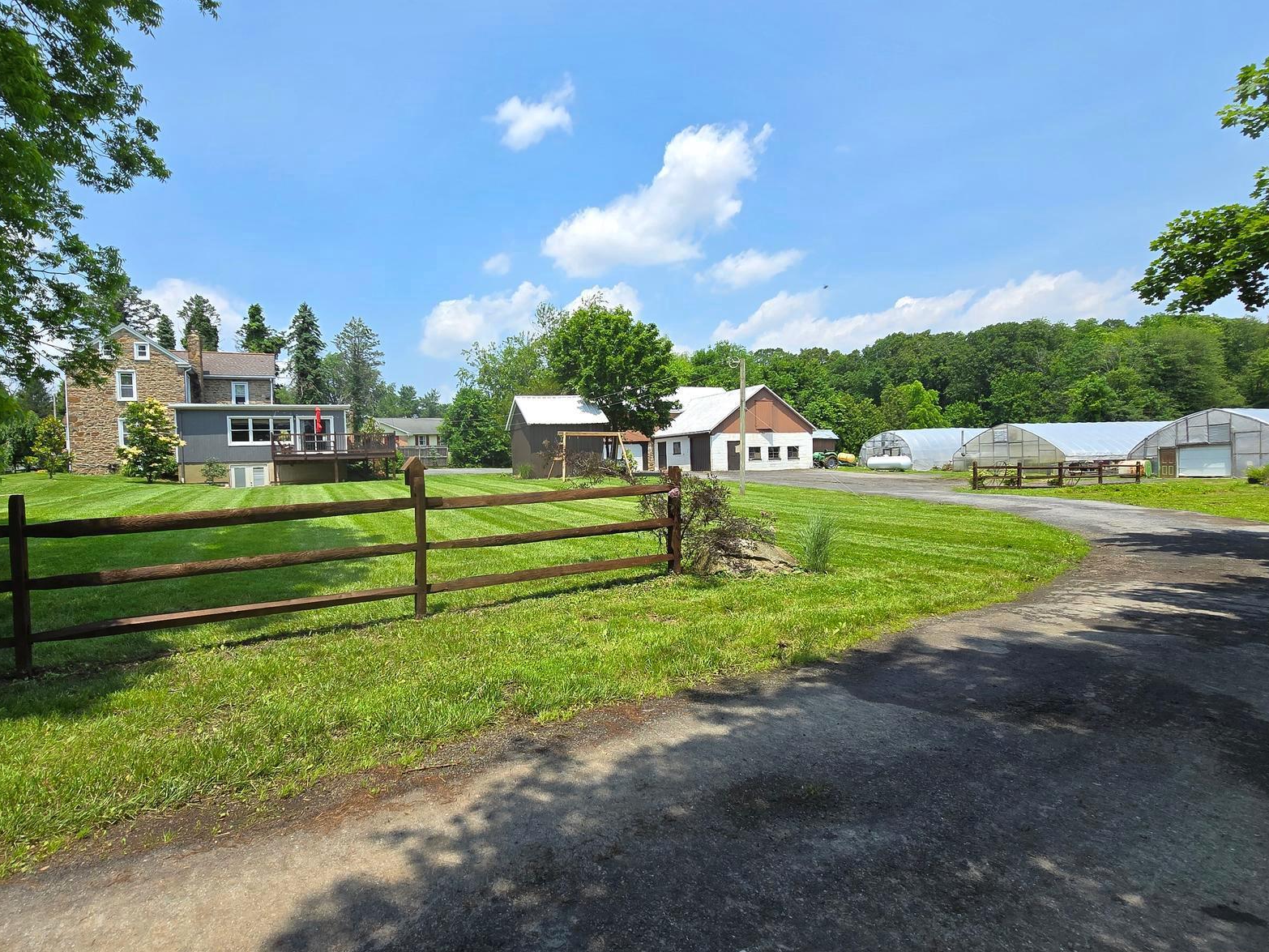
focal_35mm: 17
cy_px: 505
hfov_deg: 90.7
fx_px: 623
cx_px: 566
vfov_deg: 74.7
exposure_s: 1/1672
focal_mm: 2.2
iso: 50
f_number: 2.2
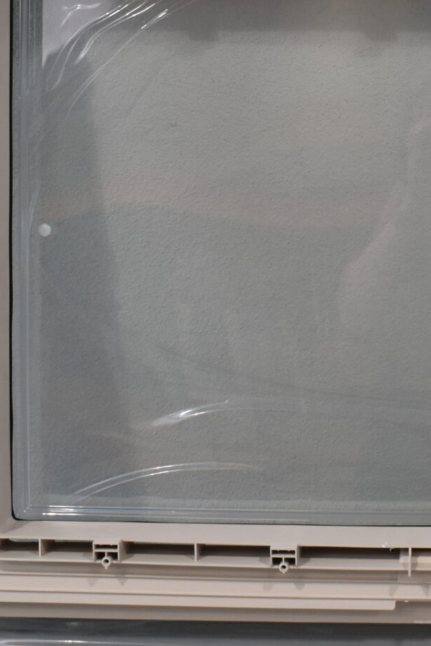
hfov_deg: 15.9
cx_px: 450
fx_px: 1507
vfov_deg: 24.1
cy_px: 217
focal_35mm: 84
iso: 400
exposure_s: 1/125
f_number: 5.6
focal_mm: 20
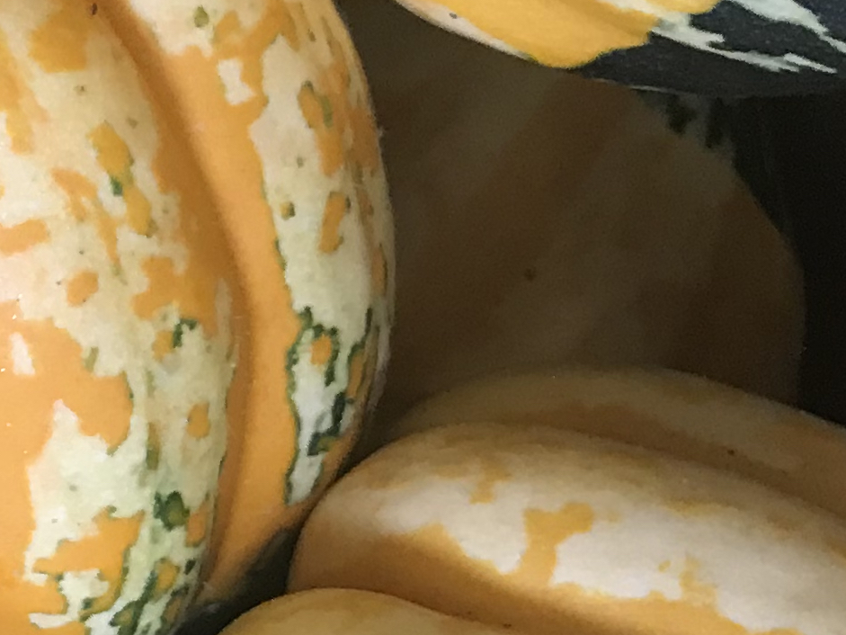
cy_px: 256
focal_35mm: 120
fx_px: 2933
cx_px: -607
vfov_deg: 12.3
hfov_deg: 14.7
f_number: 1.8
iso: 32
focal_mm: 3.99
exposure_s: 1/30
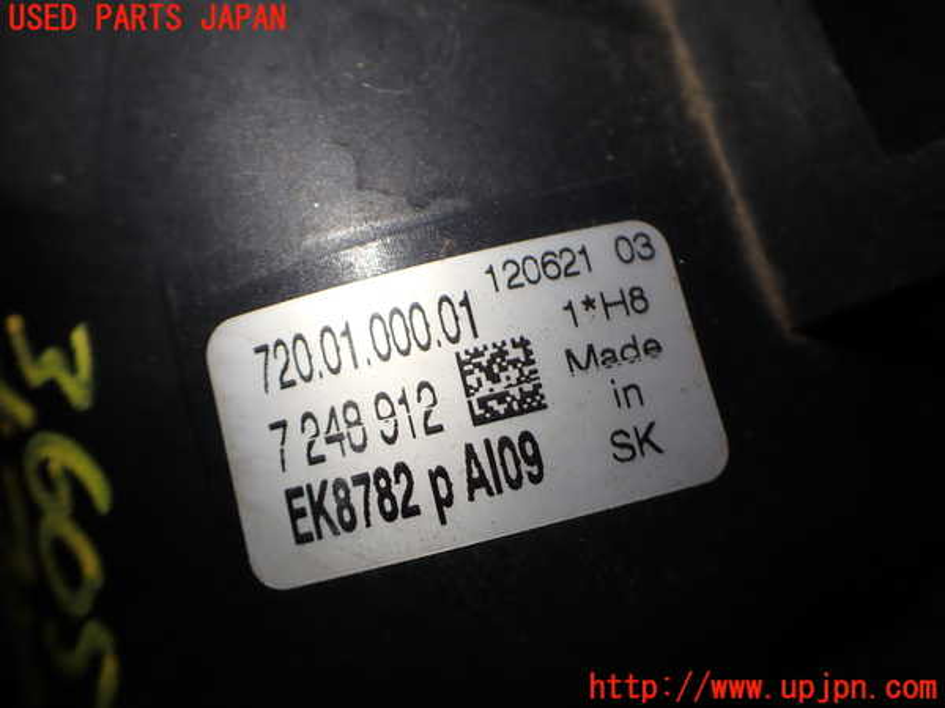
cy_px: 354
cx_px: 472
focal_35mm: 30
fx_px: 819
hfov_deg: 60.0
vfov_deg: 46.8
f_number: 2.3
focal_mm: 5.4
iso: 100
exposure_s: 1/125
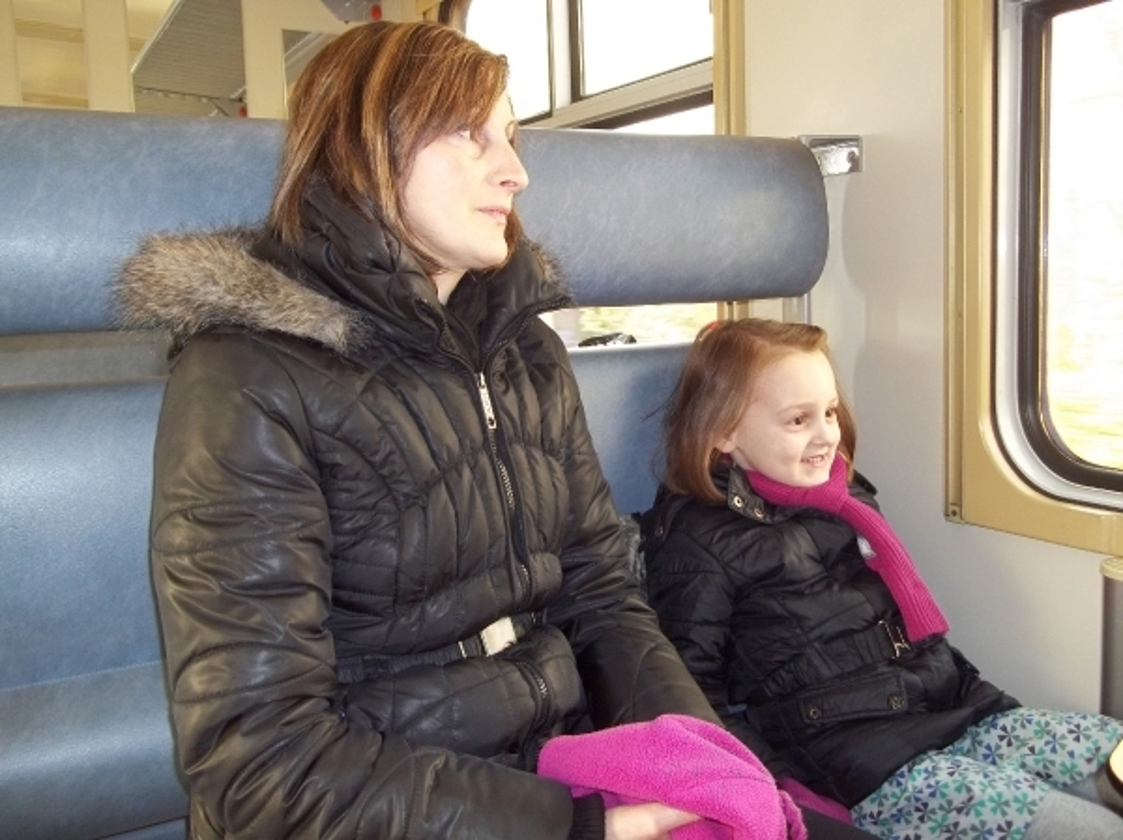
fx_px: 1037
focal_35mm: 32
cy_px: 420
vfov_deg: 44.1
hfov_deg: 56.9
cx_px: 562
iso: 160
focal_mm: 5.7
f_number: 2.9
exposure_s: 1/30
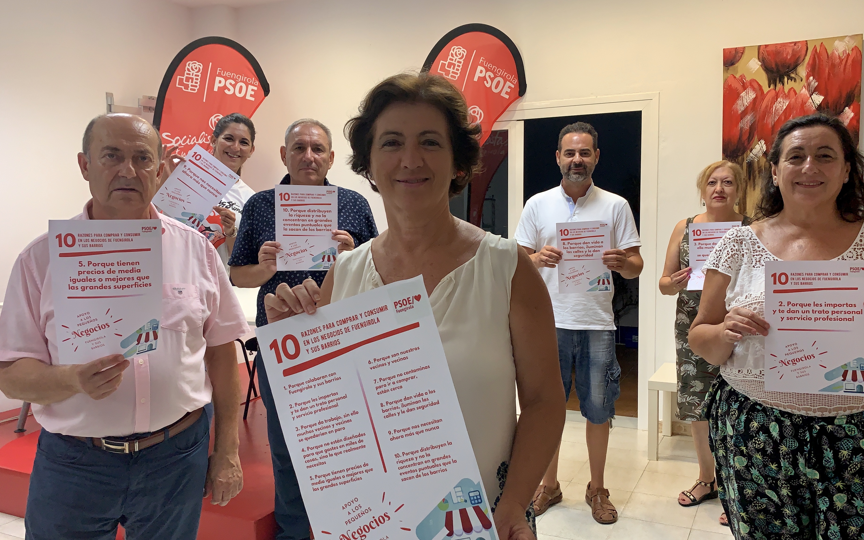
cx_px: 453
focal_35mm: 30
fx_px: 706
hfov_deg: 62.9
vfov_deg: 41.8
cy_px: 286
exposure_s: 1/50
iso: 125
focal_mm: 4.25
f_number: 1.8
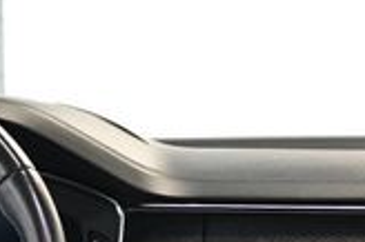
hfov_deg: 12.5
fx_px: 1661
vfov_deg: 8.2
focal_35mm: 164
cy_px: 349
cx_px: 309
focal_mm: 28
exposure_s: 1/60
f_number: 4.5
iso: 3200
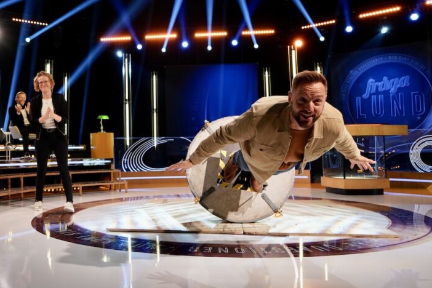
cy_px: 128
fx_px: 420
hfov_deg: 53.3
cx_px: 140
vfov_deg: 37.8
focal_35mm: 35
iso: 1600
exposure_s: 1/160
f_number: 4
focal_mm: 24
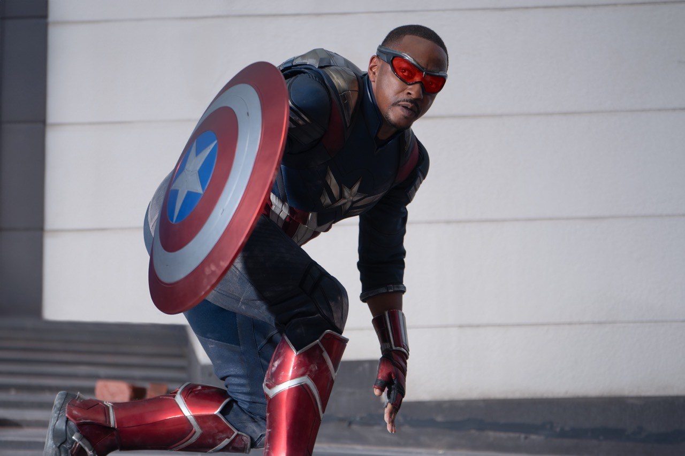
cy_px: 228
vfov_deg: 8.1
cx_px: 342
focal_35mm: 170
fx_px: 3234
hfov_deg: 12.1
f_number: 2.8
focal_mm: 170
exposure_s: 1/1000
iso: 50
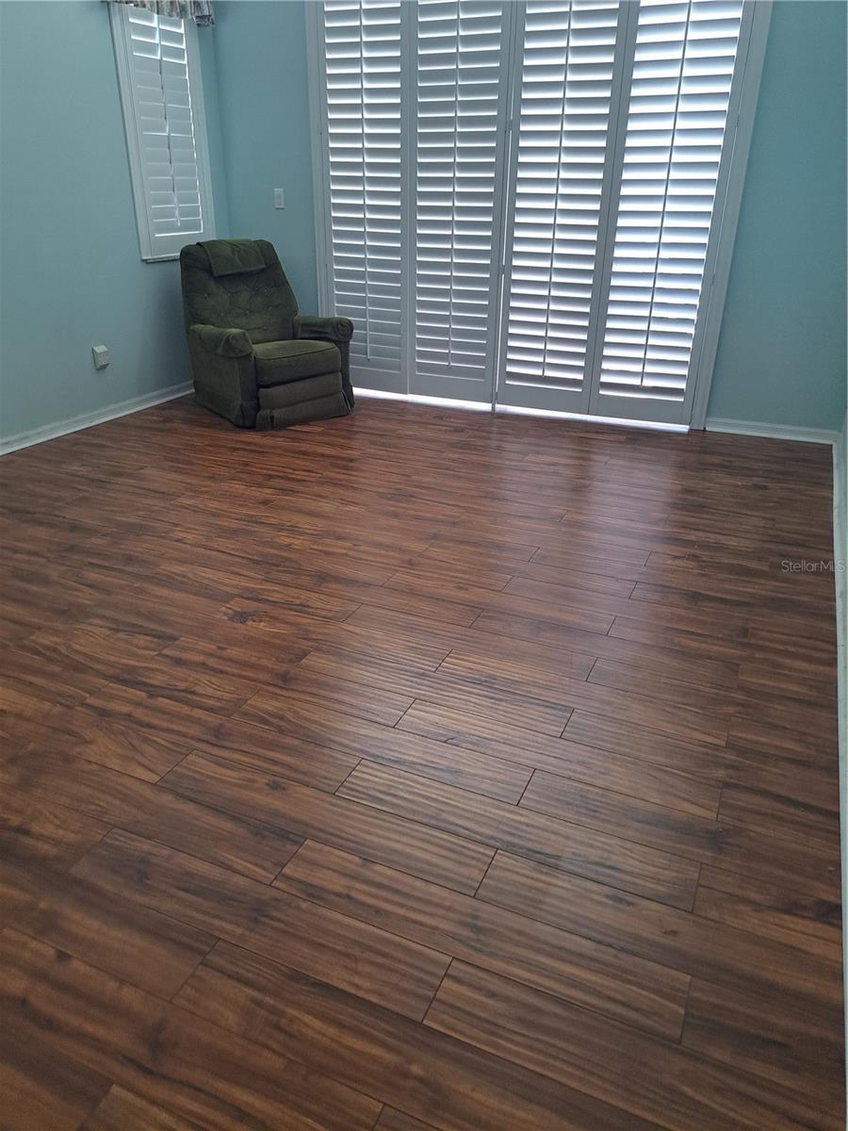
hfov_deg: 56.8
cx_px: 424
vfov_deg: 71.6
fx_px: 784
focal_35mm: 24
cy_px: 566
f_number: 1.8
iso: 160
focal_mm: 5.23
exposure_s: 1/60
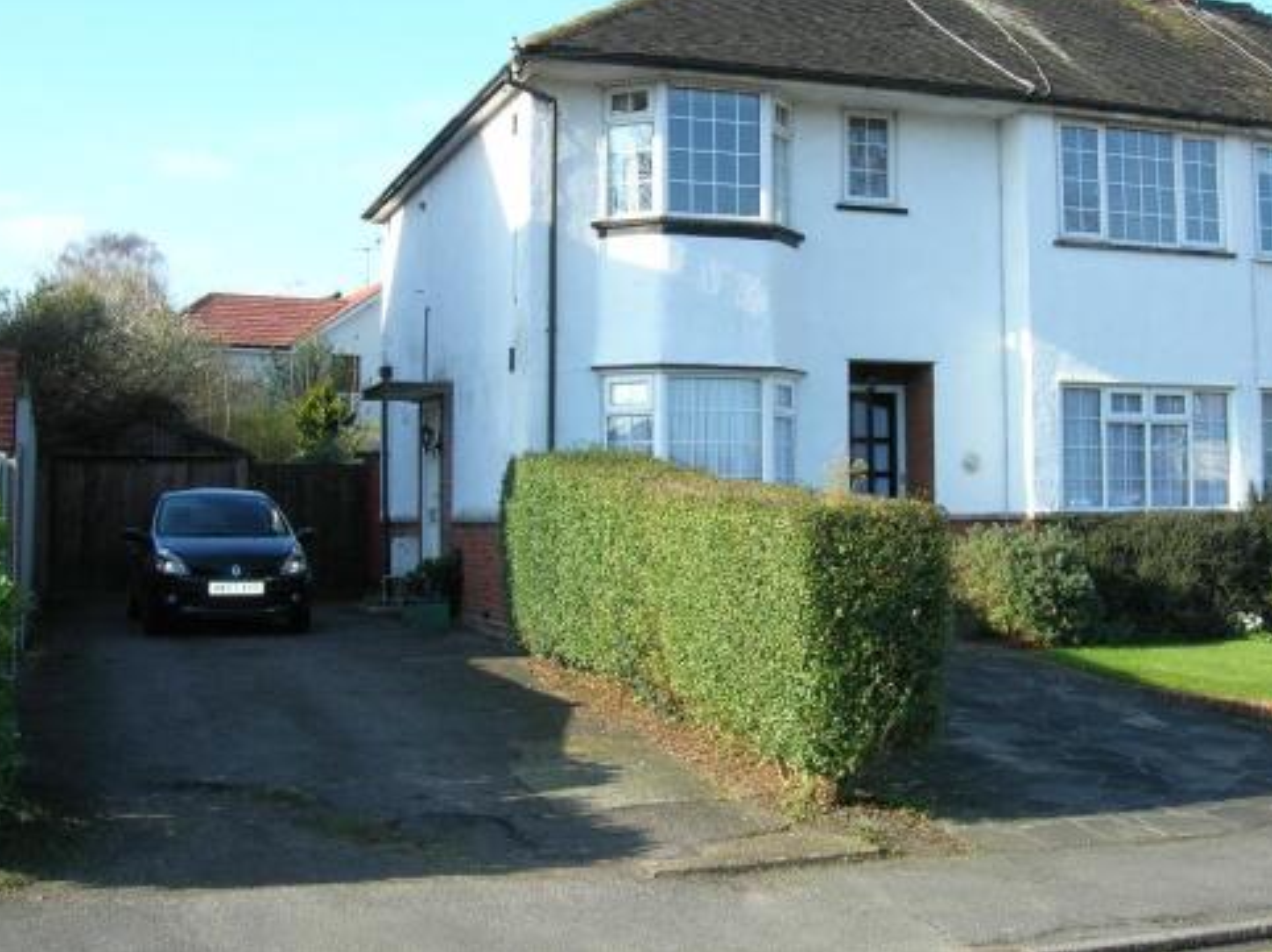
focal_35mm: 46
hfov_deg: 41.2
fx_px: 1689
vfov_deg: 31.4
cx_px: 727
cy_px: 381
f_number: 4.8
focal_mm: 7.8
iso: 78
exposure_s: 1/279
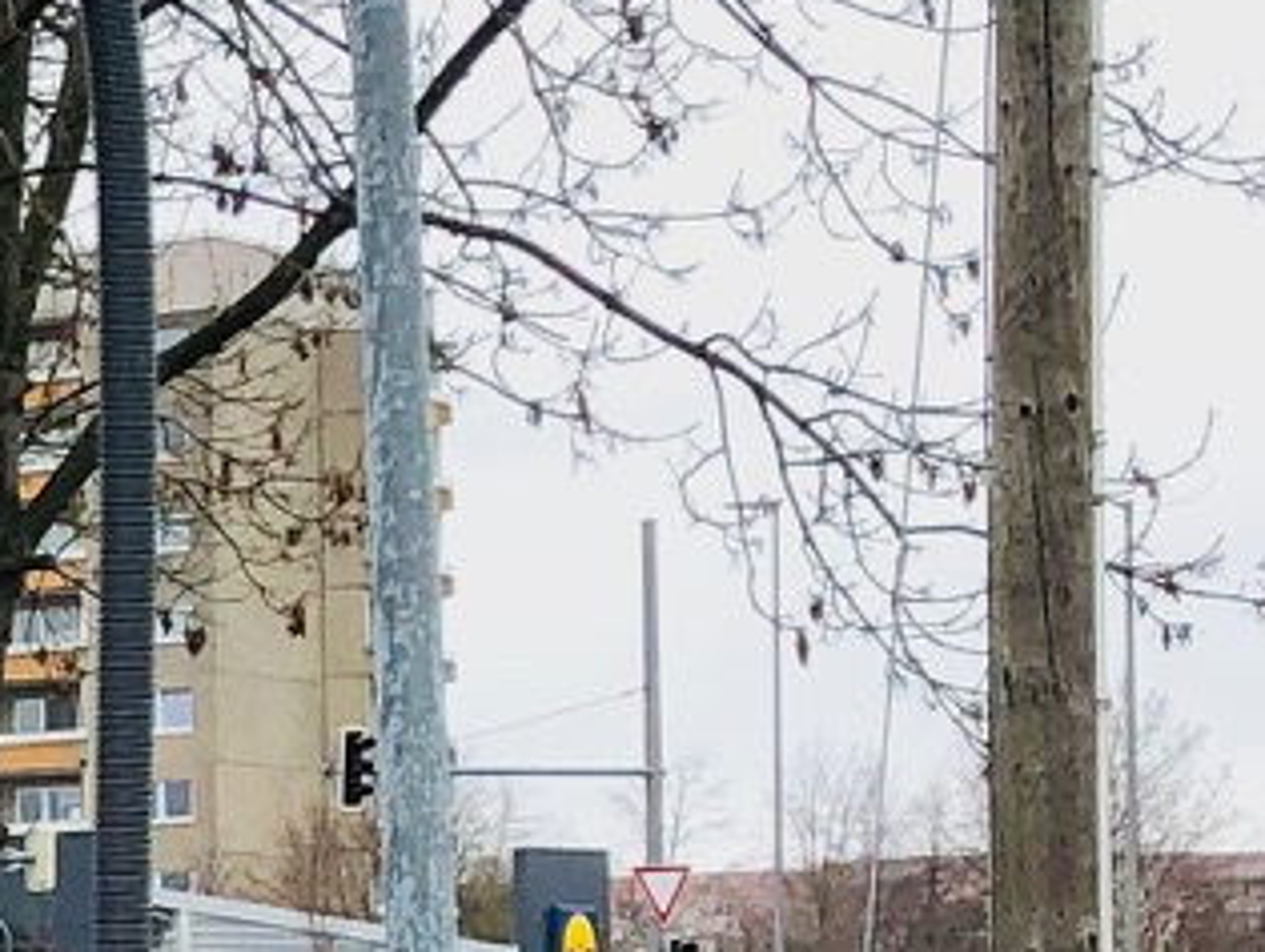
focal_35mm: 179
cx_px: -1719
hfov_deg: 9.8
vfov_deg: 8.1
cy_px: 1502
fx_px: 6549
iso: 20
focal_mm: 4
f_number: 1.8
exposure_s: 1/432
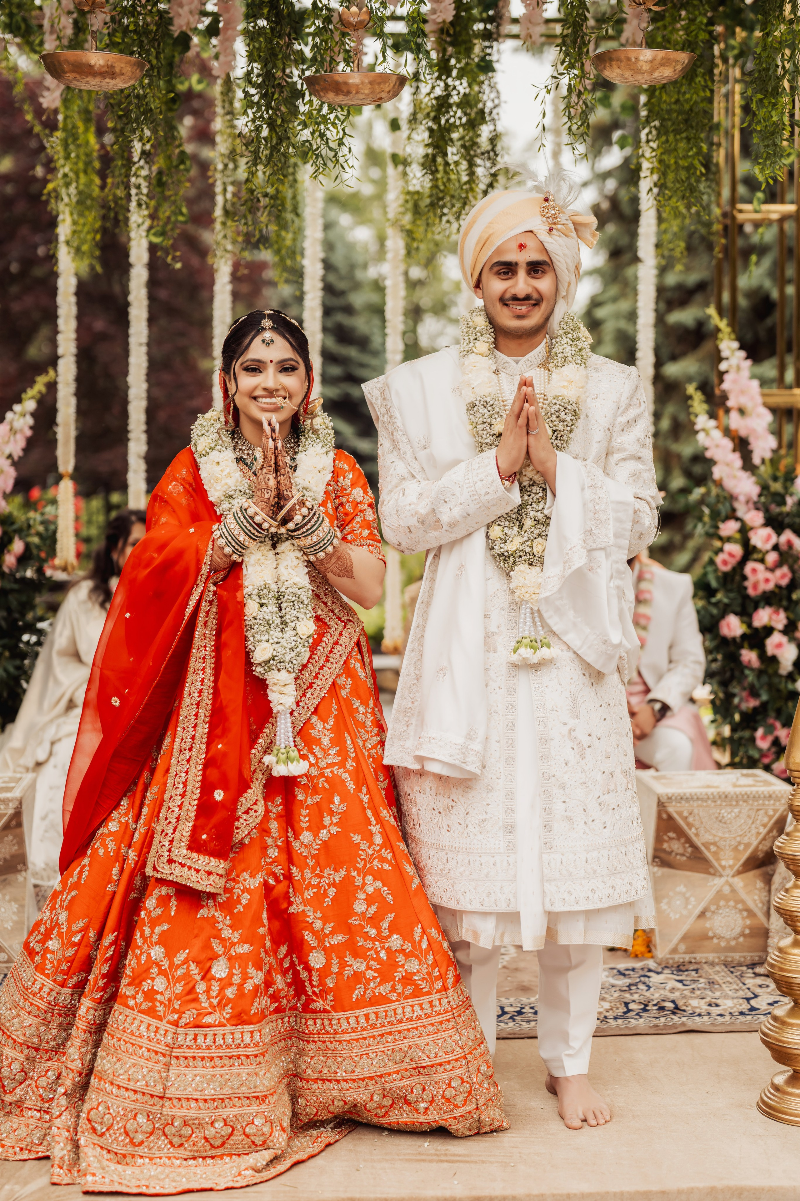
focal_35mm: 50
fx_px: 1667
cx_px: 400
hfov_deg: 27.0
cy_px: 600
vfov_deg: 39.6
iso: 100
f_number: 2
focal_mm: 50
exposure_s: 1/1600
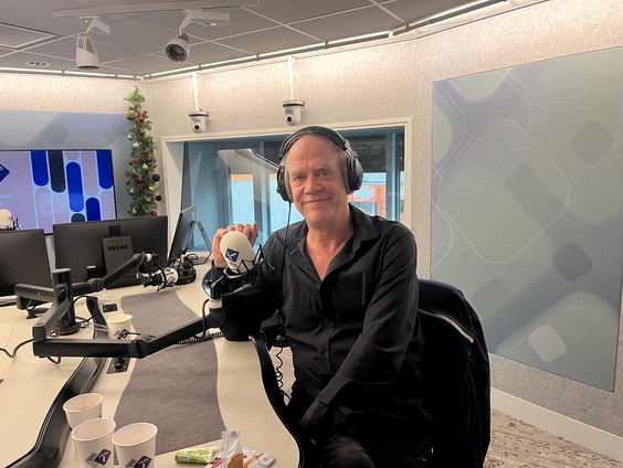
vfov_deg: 53.1
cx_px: 312
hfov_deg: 67.3
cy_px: 234
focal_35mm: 26
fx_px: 468
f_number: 1.6
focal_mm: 5.1
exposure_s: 1/50
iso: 100
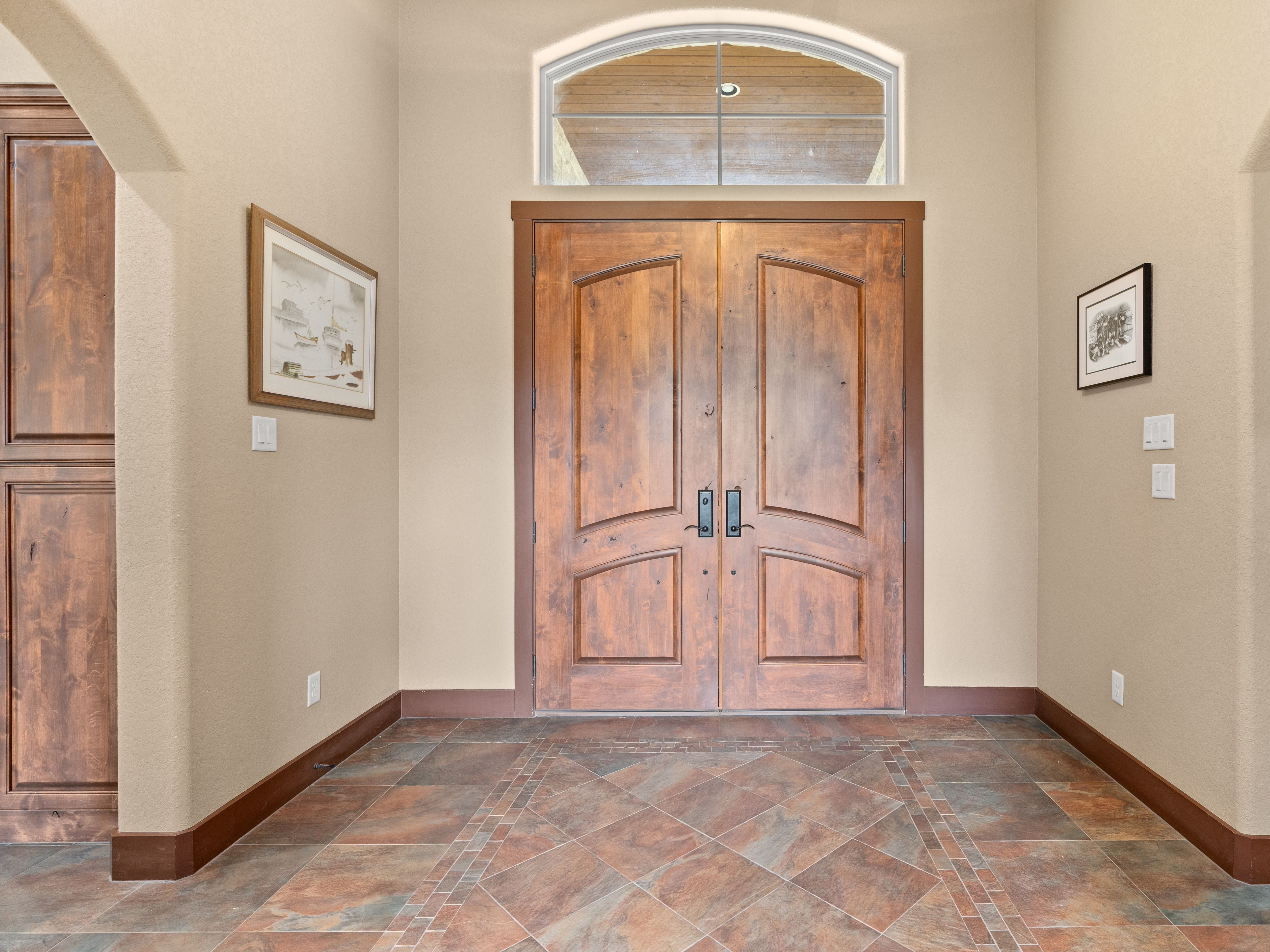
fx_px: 660
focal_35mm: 18
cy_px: 485
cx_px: 740
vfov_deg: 71.6
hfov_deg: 87.0
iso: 320
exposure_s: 1.3
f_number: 7.1
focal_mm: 16
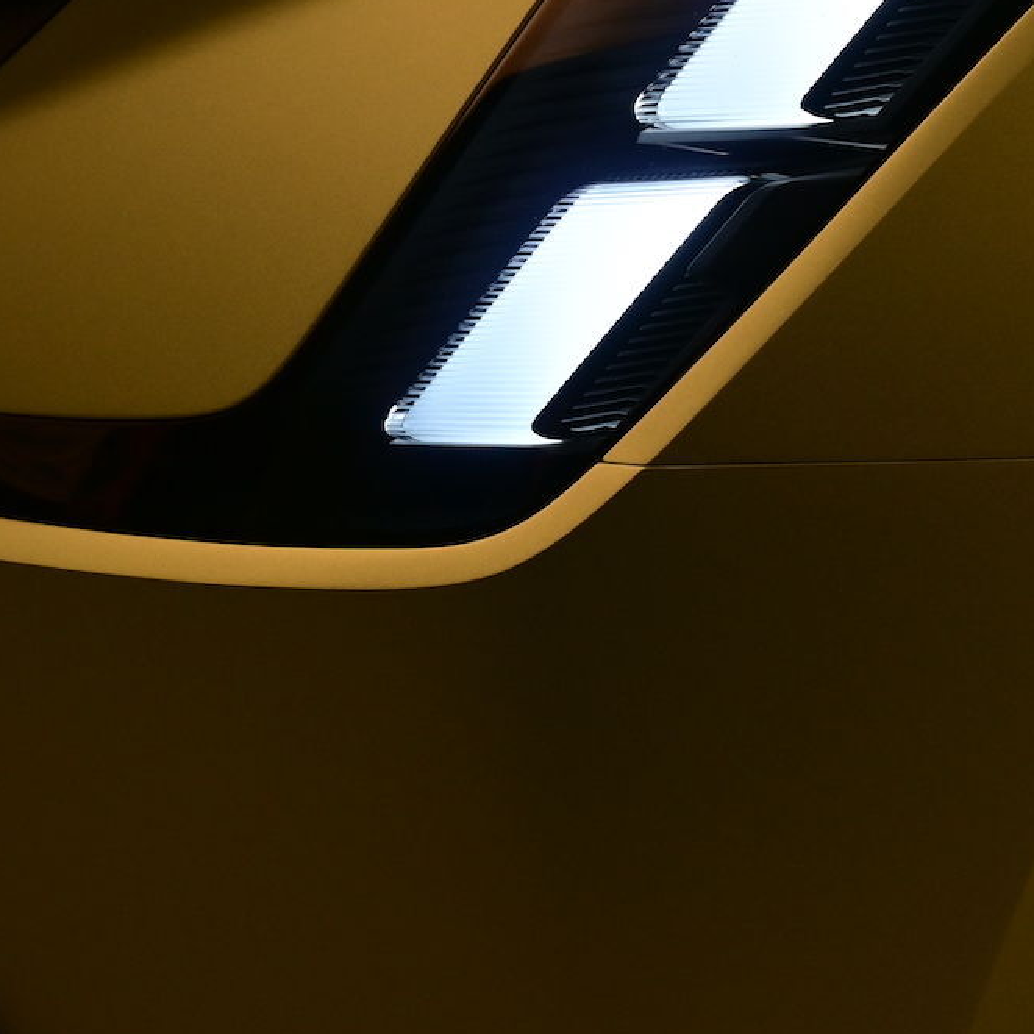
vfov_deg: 16.9
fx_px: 3434
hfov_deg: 17.1
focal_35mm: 102
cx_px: 567
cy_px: 155
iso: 220
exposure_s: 1/40
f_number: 6.3
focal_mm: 27.5
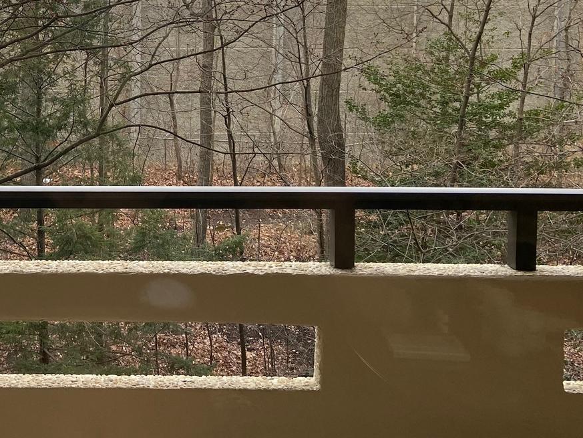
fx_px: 1027
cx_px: 74
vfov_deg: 23.6
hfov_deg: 30.5
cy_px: 74
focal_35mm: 61
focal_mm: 4.25
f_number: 1.8
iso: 32
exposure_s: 1/127
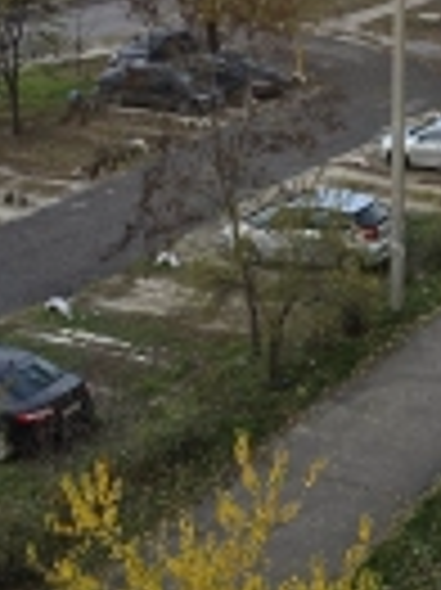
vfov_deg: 23.1
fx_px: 1395
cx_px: 340
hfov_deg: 17.8
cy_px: 27
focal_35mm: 82
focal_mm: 6.3
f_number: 1.7
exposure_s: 1/180
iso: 12
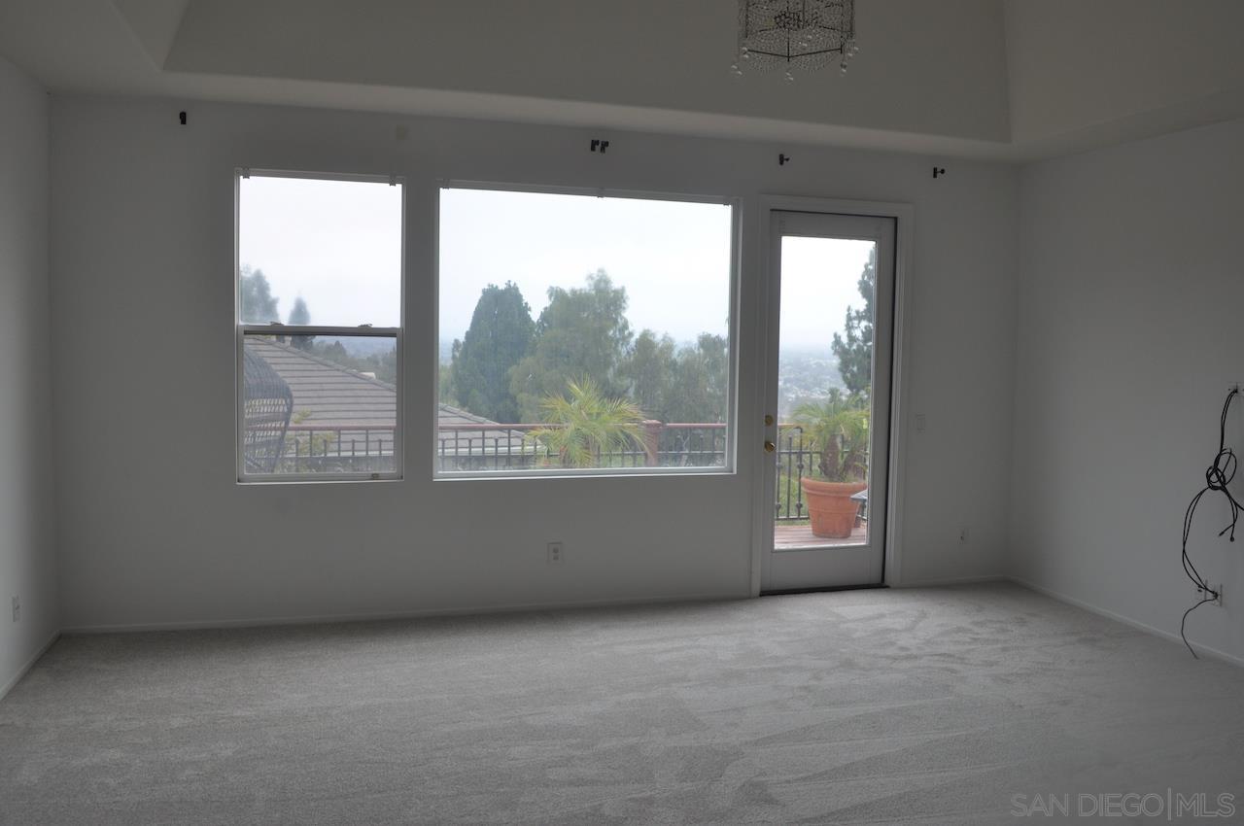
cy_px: 413
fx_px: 932
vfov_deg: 47.8
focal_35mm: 27
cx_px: 622
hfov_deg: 67.4
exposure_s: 1/100
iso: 200
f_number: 10
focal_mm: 18
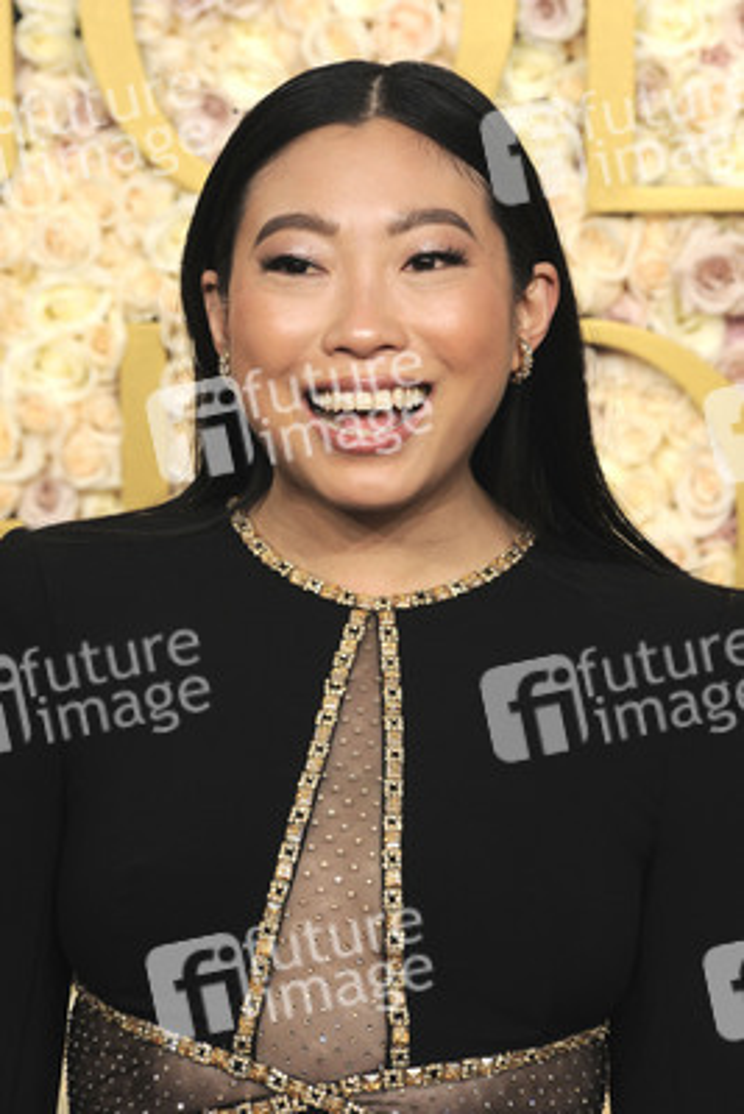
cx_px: 372
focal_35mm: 170
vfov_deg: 12.1
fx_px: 5265
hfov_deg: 8.1
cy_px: 557
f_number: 10
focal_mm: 170
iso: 800
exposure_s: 1/400
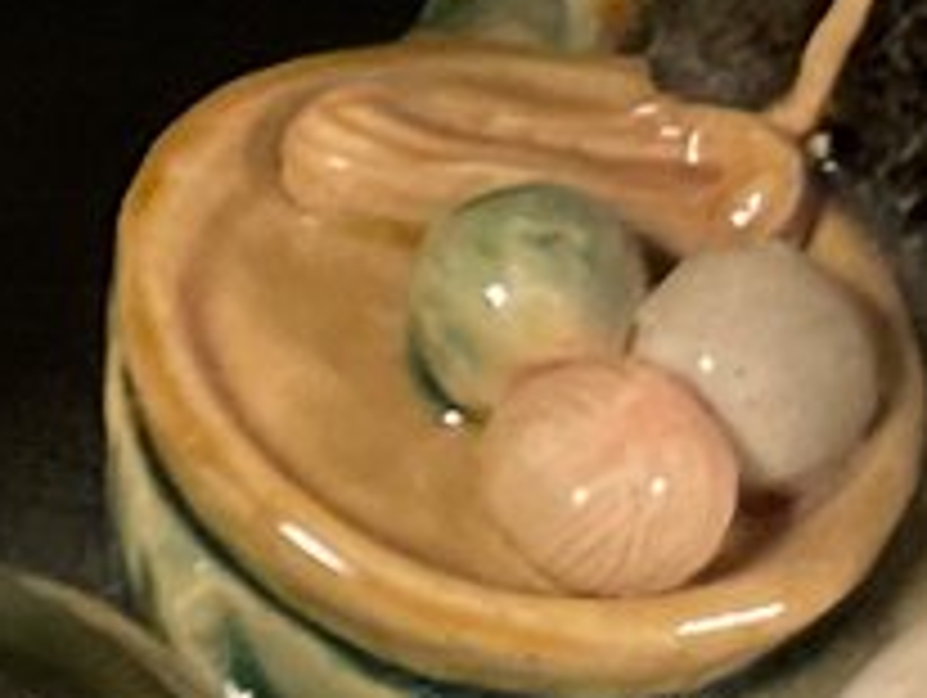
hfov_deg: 9.1
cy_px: -430
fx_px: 5711
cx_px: -362
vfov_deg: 6.9
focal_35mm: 213
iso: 200
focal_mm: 3
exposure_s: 1/40
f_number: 1.8
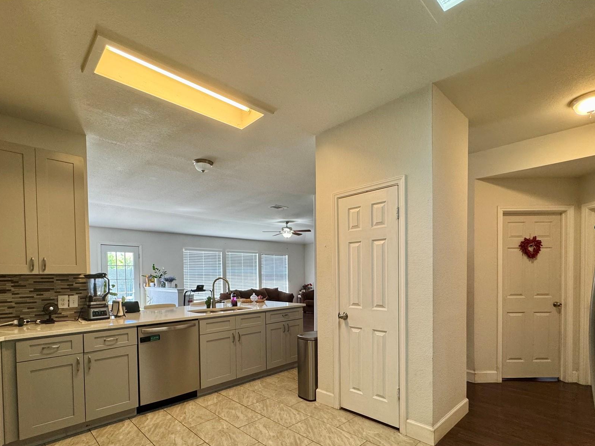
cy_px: 283
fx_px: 309
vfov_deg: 70.3
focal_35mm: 18
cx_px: 295
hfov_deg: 87.7
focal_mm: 2.22
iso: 160
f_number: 2.2
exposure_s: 1/120
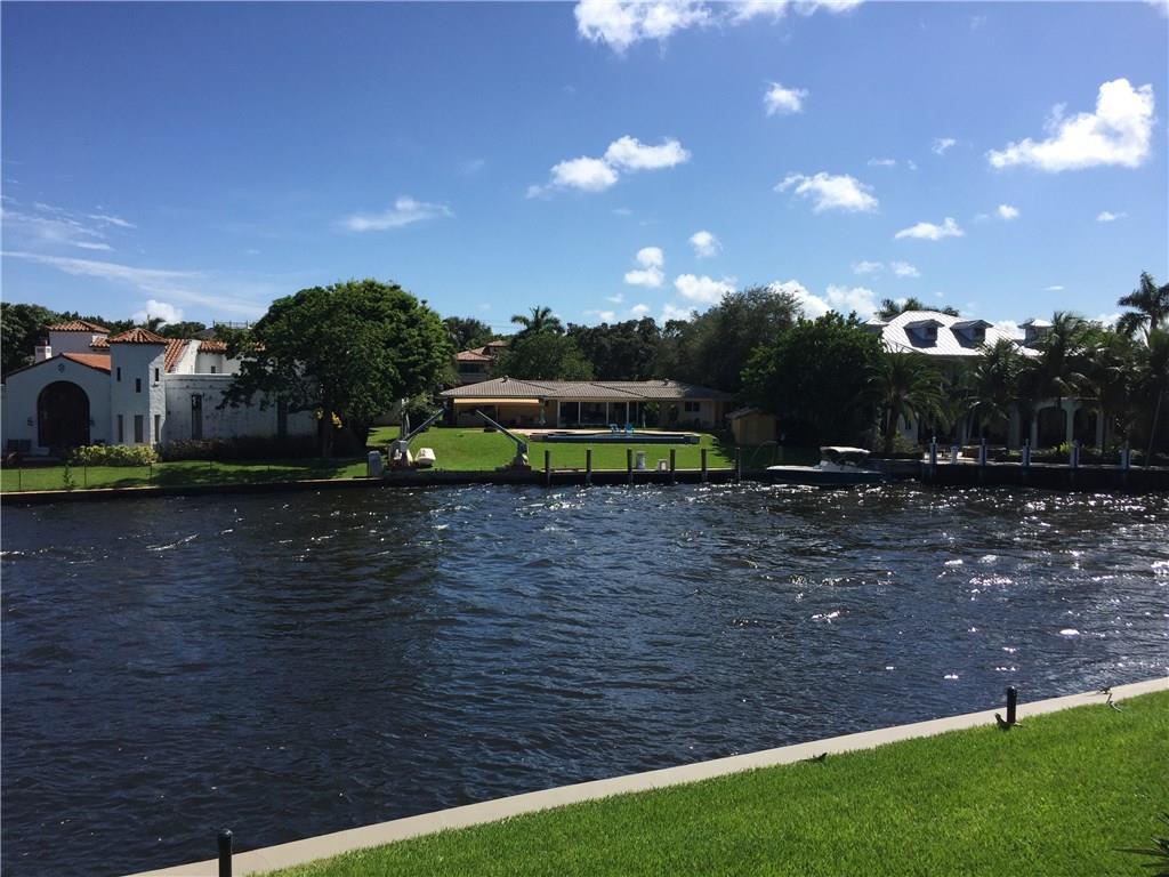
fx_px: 979
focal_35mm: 29
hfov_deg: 61.7
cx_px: 584
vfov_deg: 48.2
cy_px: 438
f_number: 2.2
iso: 32
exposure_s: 1/2475
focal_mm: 4.15
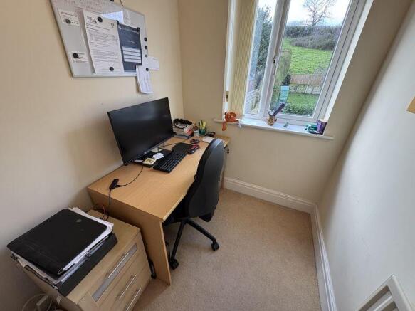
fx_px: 168
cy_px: 156
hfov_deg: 102.1
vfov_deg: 85.7
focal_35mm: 14
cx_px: 208
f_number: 2.2
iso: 200
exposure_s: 1/99
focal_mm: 2.22
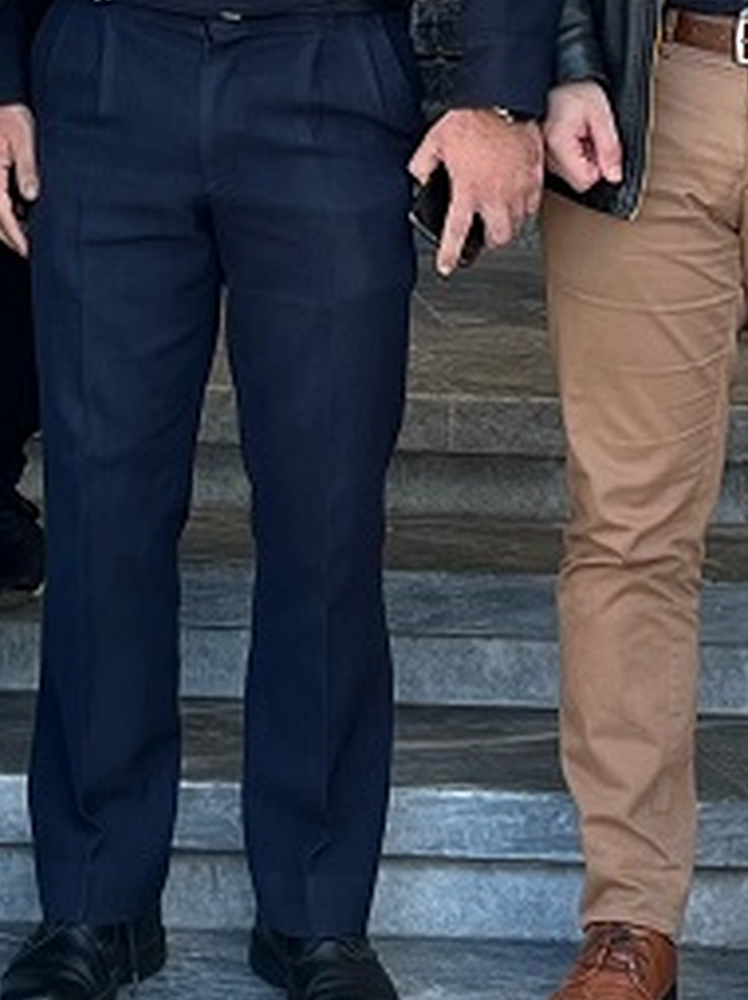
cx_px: -87
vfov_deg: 15.0
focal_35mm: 124
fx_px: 3579
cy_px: -406
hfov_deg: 11.7
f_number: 1.6
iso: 32
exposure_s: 1/150
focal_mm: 5.1
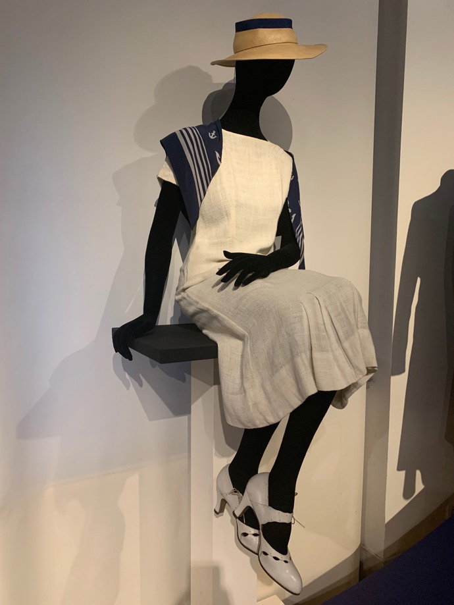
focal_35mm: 26
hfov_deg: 53.1
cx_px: 227
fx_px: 454
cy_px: 302
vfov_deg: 67.3
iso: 250
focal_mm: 4.25
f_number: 1.8
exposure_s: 1/33
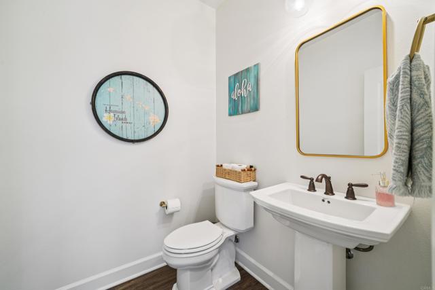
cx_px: 218
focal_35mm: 14
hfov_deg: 104.2
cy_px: 145
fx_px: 169
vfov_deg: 81.2
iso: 400
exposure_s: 1/15
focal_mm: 14
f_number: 8
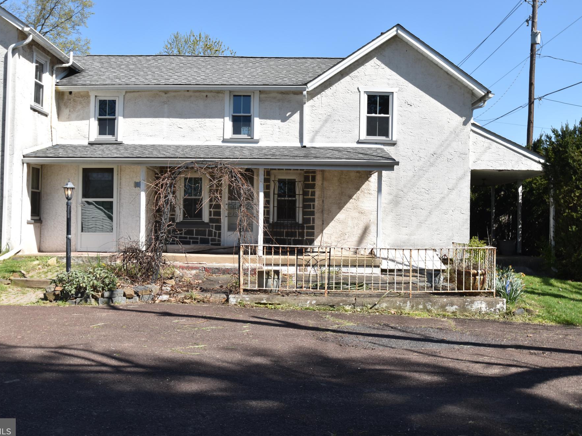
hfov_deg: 46.8
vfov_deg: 36.0
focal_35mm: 40
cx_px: 279
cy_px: 218
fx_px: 673
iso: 200
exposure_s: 1/320
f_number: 9
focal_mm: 24
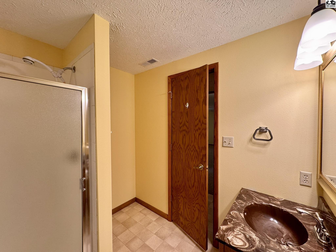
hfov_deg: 102.1
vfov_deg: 85.7
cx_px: 168
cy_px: 126
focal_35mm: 14
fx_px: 136
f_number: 2.2
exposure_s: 1/120
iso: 160
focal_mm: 2.22
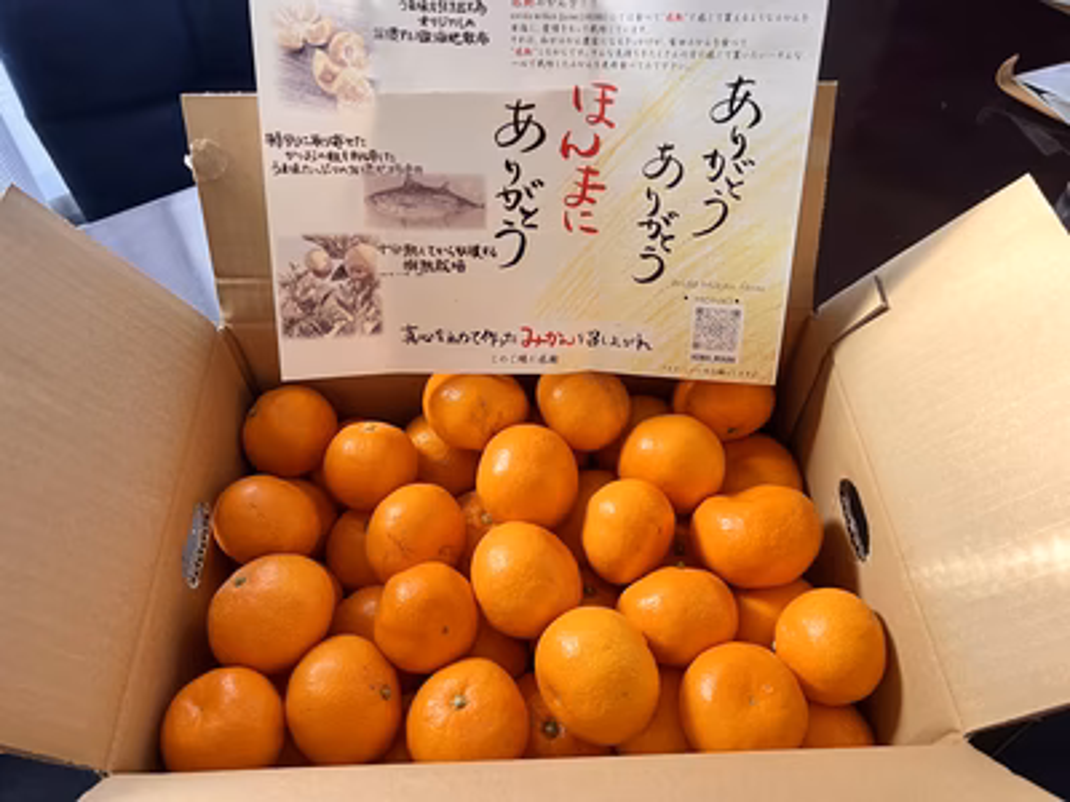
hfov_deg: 67.3
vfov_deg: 53.1
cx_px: 535
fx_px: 804
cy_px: 401
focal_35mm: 26
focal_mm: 5.7
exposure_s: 1/60
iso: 160
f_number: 1.5
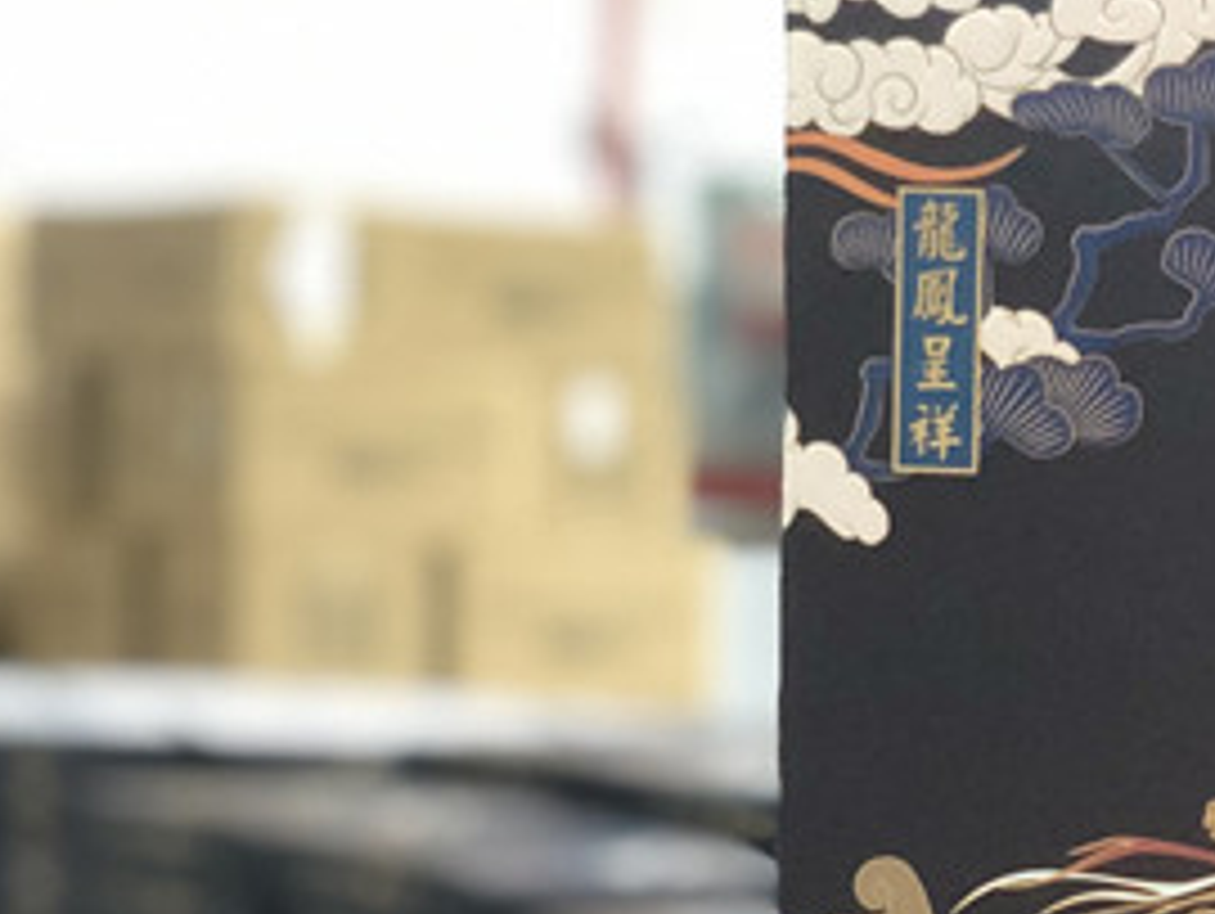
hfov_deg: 12.4
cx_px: 1557
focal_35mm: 154
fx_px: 5410
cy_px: 1130
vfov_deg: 9.5
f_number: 2.4
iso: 200
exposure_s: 1/8
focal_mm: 6
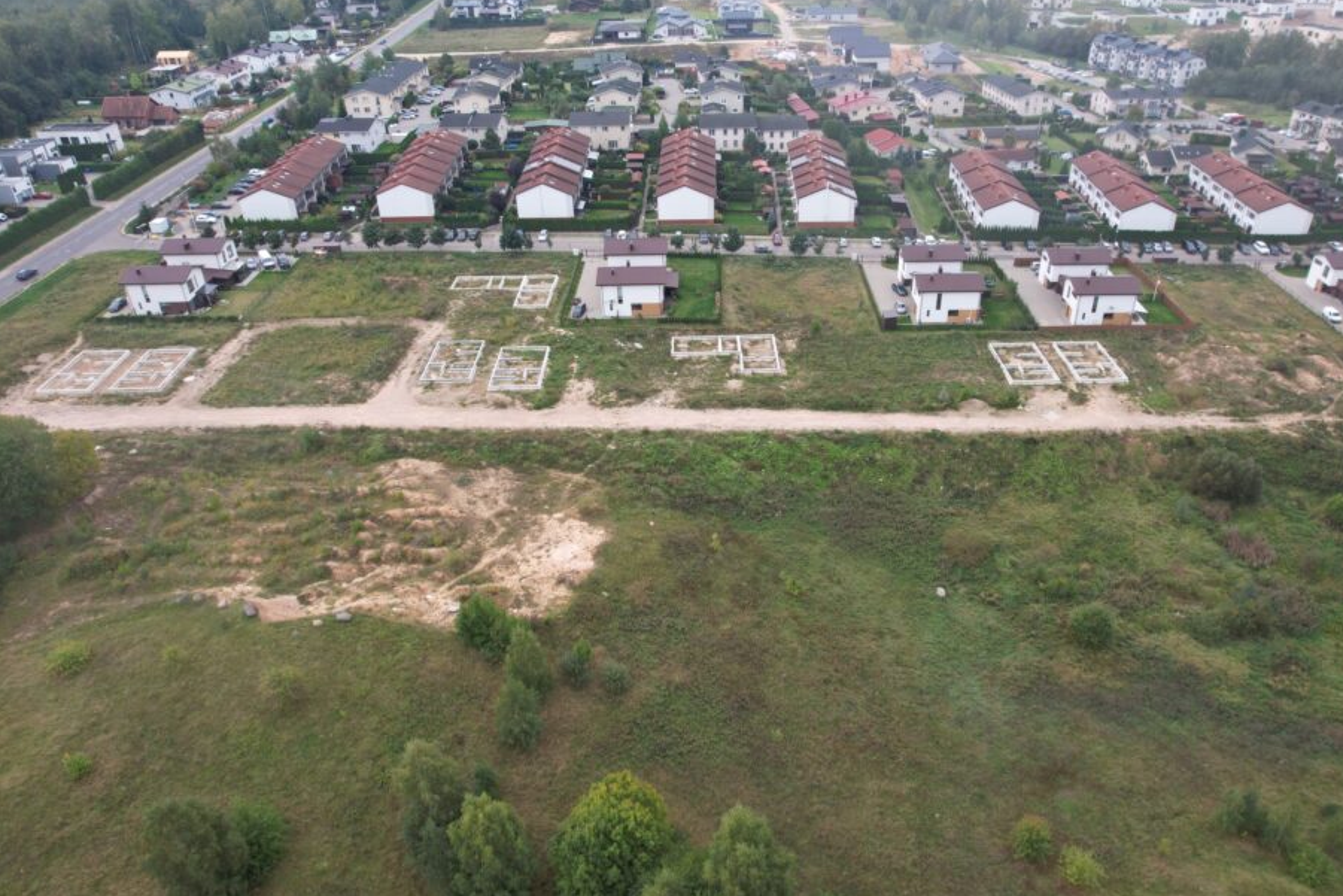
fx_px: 933
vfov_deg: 51.3
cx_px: 714
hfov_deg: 71.4
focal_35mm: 25
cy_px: 433
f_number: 2.8
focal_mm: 8.38
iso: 100
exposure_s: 1/180
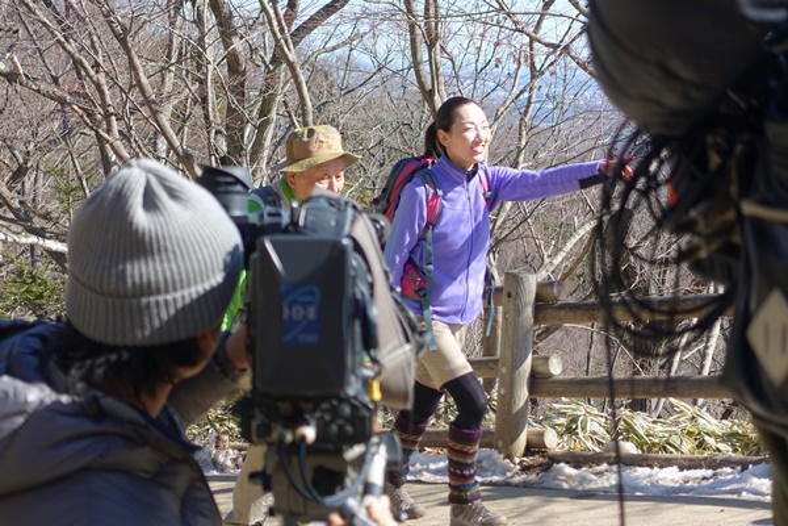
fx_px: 1532
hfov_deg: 28.8
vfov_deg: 19.5
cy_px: 263
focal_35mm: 70
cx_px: 394
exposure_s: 1/800
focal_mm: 25.7
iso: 125
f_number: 2.8
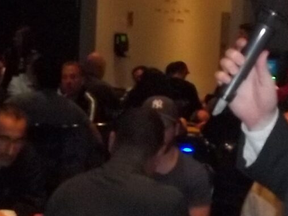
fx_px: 1340
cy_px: 215
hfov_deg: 12.3
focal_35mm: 161
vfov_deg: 9.2
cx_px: 127
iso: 250
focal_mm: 5.7
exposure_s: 1/30
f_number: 2.9
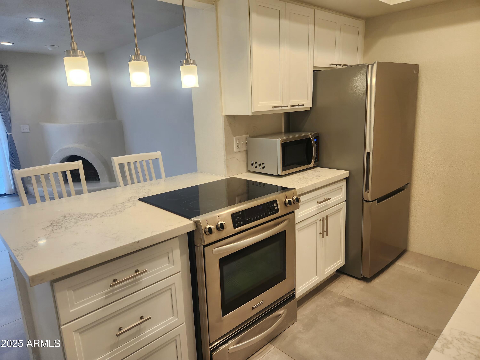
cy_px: 180
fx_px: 319
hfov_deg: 73.9
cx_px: 240
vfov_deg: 58.9
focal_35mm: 23
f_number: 1.8
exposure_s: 1/120
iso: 100
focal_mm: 5.4
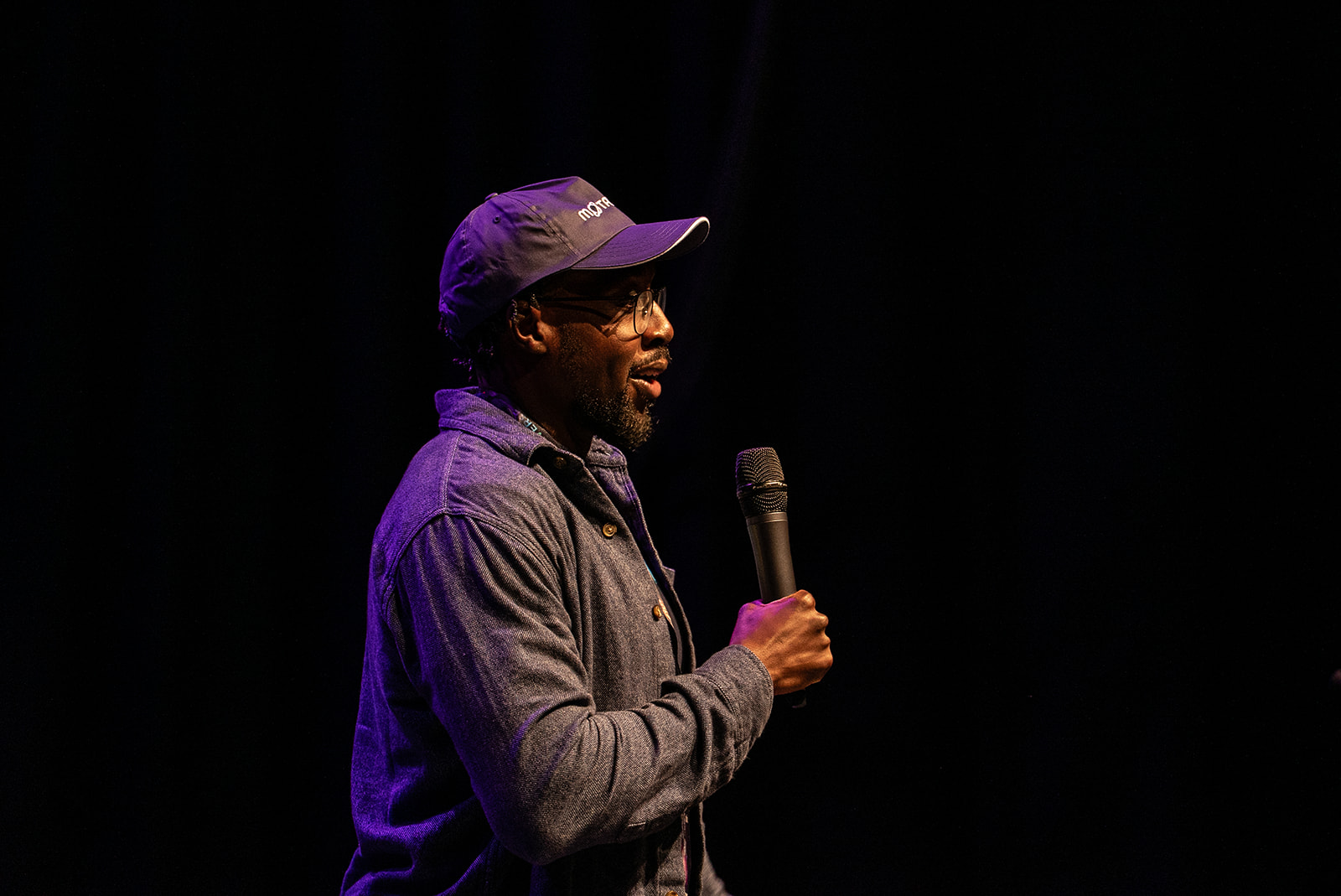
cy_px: 448
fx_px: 11182
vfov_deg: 4.6
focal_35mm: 300
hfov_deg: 6.9
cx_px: 670
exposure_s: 1/80
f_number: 5.6
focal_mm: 300
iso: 3200
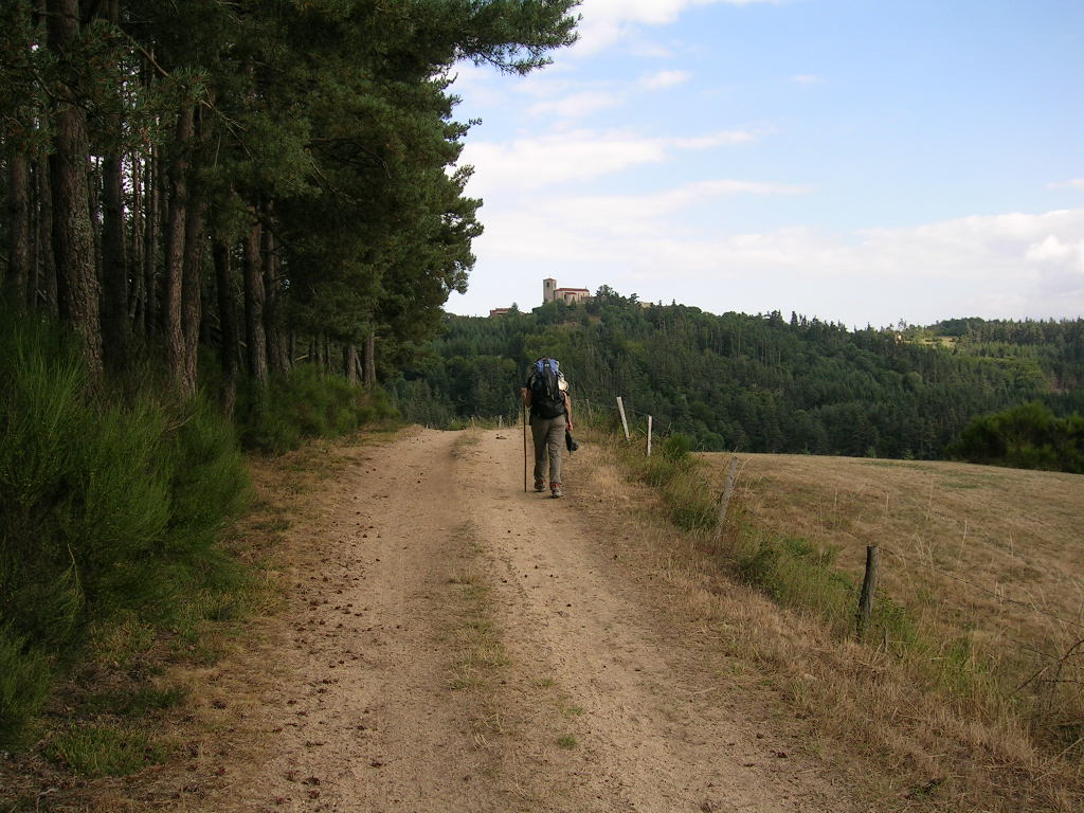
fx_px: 1096
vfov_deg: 40.7
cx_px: 542
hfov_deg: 52.6
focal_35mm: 35
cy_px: 406
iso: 50
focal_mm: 5.4
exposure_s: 1/211
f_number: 4.8
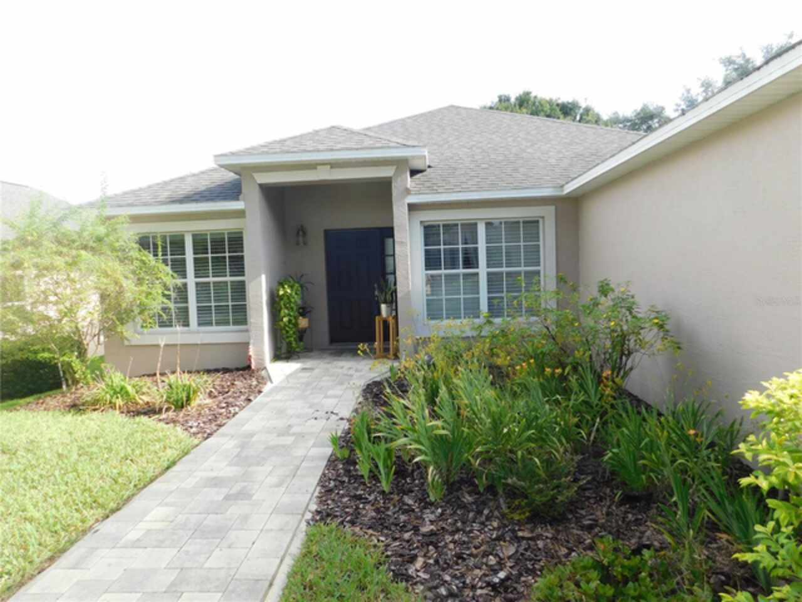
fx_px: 533
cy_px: 301
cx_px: 401
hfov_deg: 73.9
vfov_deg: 58.9
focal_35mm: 23
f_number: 3
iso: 125
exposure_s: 1/400
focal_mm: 4
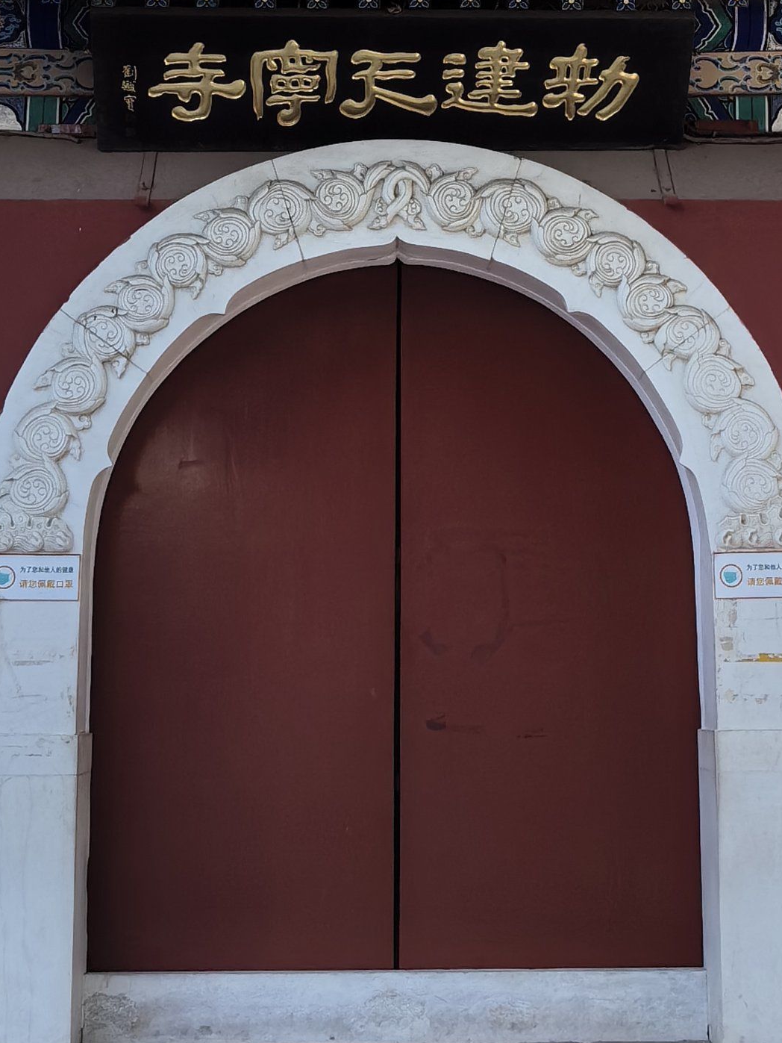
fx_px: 2590
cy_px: 94
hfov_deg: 17.2
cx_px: 390
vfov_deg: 22.2
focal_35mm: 86
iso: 50
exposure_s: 1/1250
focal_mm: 5.75
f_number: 2
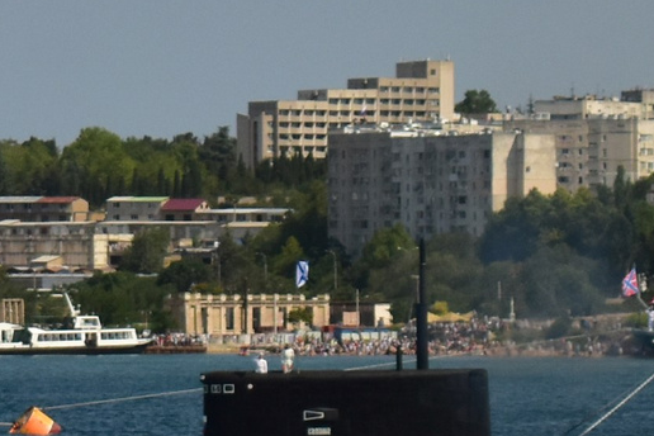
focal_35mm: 409
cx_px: -433
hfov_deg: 5.0
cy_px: -68
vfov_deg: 3.4
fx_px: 7438
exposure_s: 1/4000
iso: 400
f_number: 5.6
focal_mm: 55
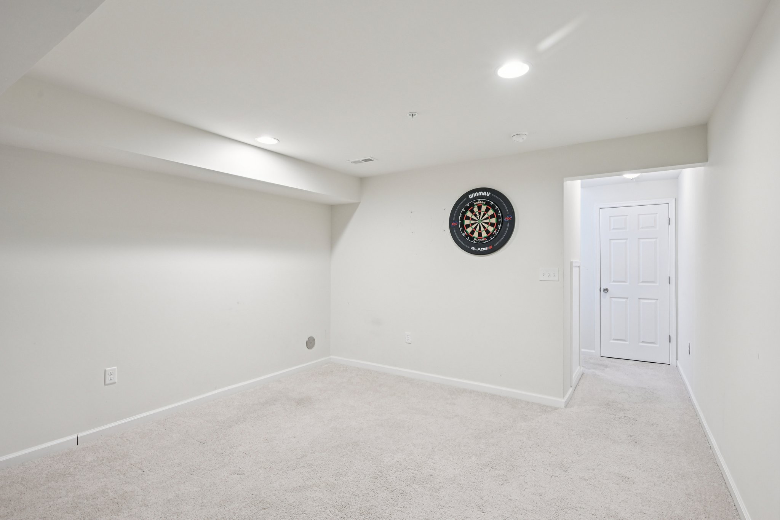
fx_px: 368
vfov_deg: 70.4
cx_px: 390
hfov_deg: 93.3
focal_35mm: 17
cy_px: 260
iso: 400
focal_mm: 17
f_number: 8
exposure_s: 1/3.33
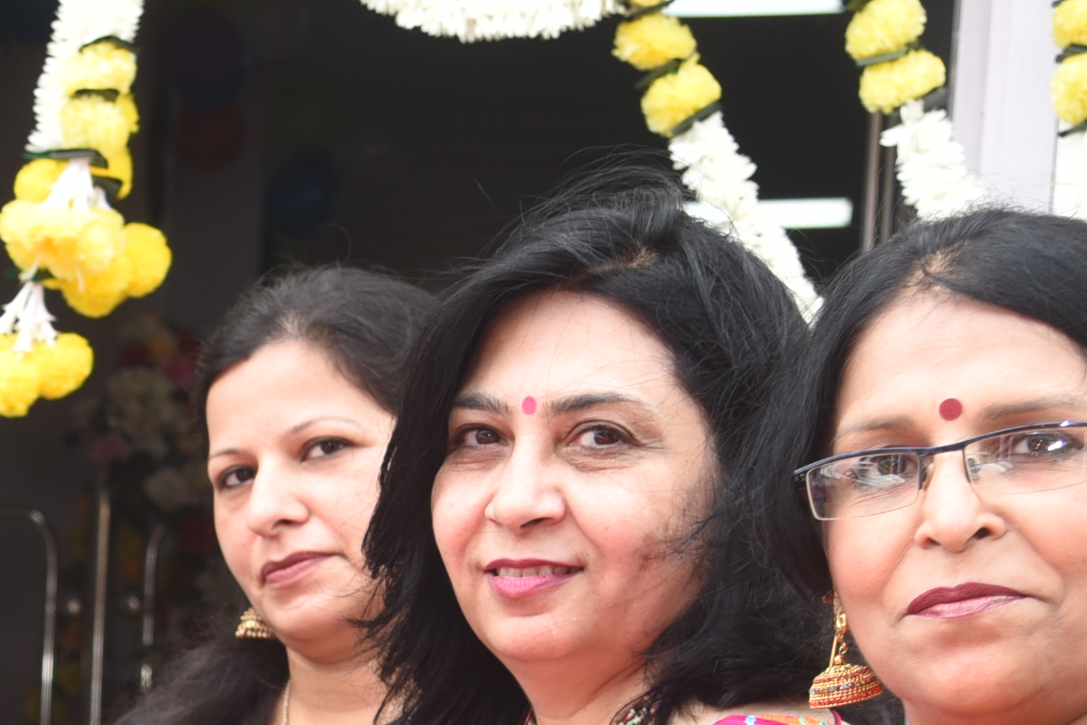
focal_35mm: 131
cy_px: 1122
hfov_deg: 14.7
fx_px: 3957
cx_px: -494
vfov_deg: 10.1
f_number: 4
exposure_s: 1/125
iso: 200
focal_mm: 35
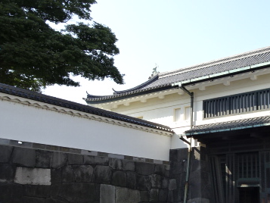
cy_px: 127
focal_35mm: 43
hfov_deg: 41.3
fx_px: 336
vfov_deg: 33.4
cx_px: 228
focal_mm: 4.1
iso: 80
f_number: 3.5
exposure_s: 1/320
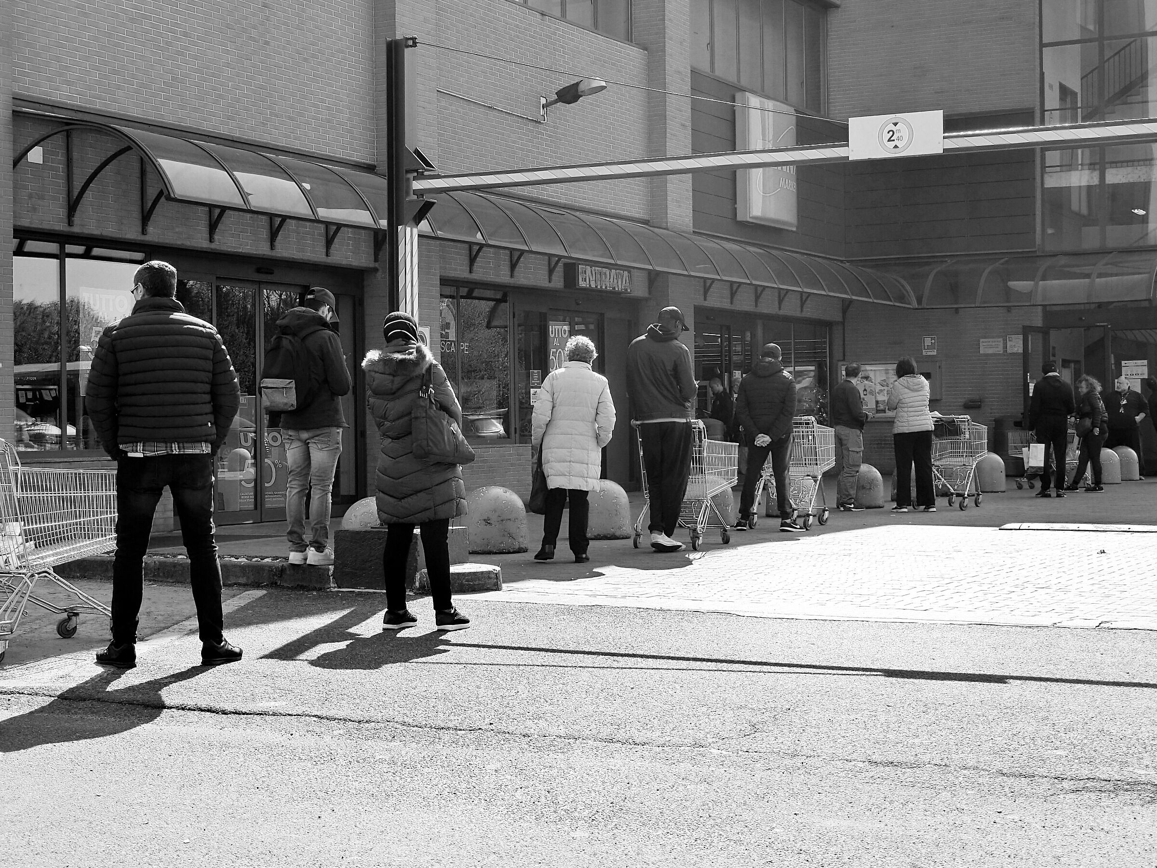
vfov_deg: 24.4
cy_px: 434
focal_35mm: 60
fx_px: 2005
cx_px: 578
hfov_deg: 32.2
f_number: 3.8
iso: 80
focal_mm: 12.8
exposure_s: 1/400
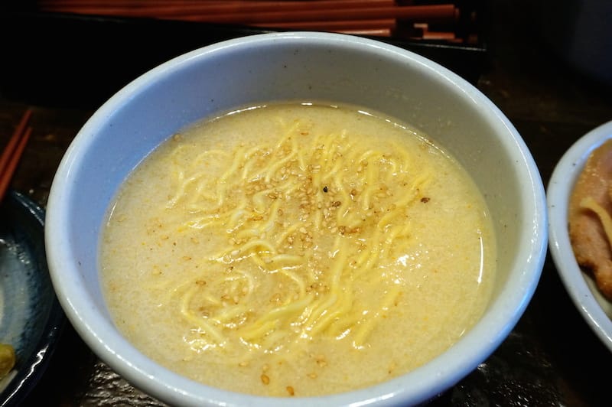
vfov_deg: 39.9
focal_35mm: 33
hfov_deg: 57.3
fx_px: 561
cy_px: 204
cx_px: 306
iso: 1600
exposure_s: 1/60
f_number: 7.1
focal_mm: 22
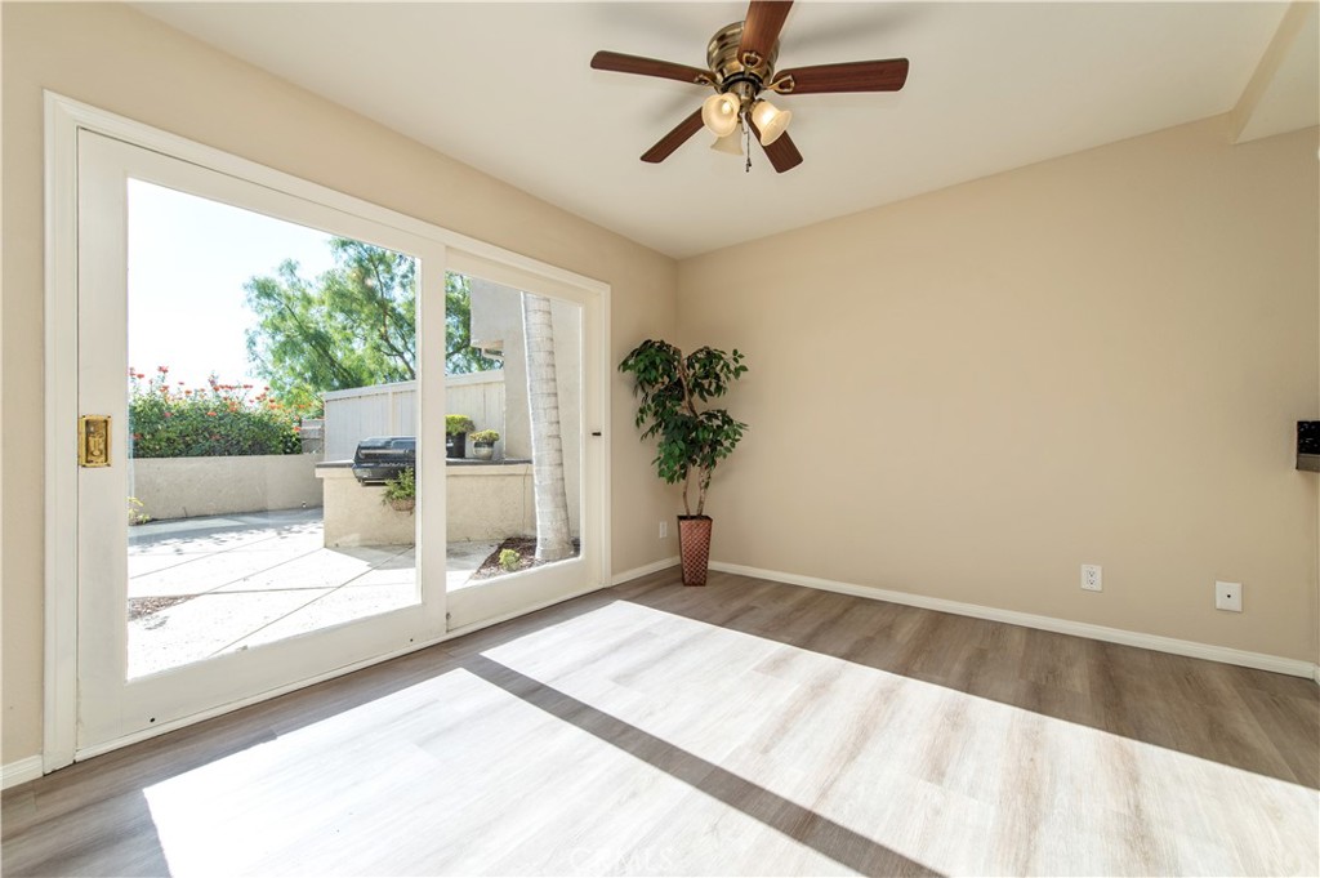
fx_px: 513
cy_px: 439
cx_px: 660
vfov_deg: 81.1
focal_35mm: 14
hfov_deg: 104.3
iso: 100
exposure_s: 1/160
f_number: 6.3
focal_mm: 14
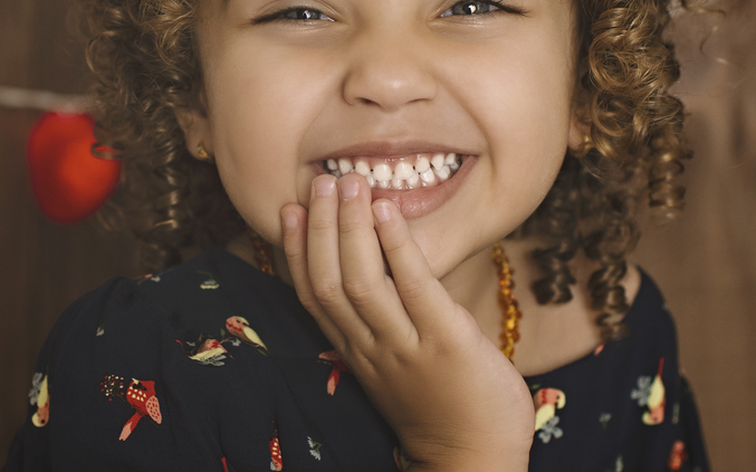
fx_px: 1955
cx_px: 305
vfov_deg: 13.7
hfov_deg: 21.9
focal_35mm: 95
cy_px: 118
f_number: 2.8
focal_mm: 35
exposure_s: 1/200
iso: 400
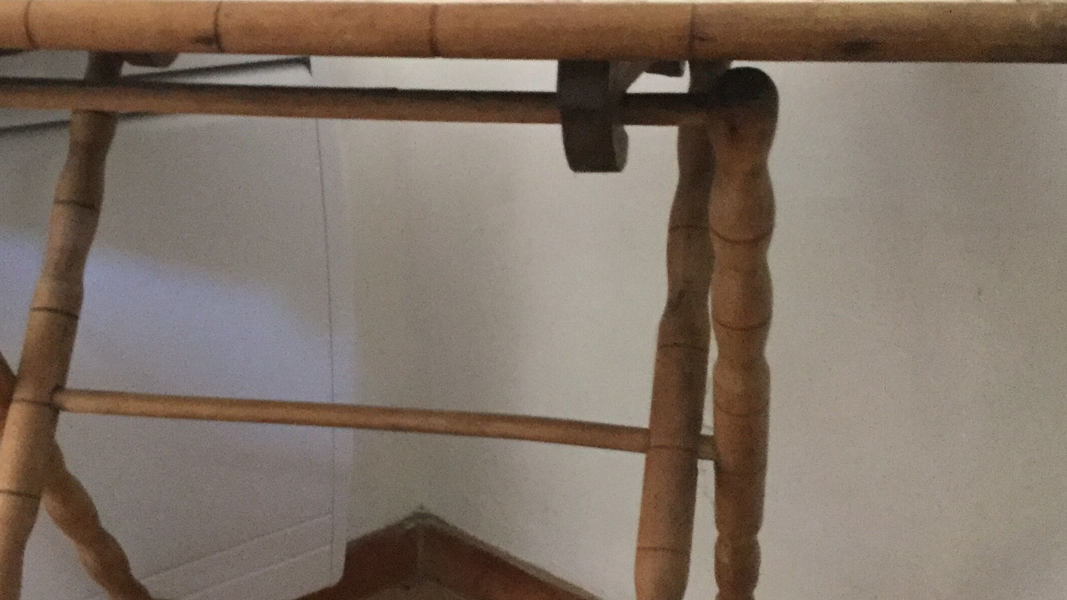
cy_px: 369
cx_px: 438
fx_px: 1471
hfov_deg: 39.7
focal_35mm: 52
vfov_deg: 23.0
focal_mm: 3.3
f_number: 2.4
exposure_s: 1/17
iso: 200
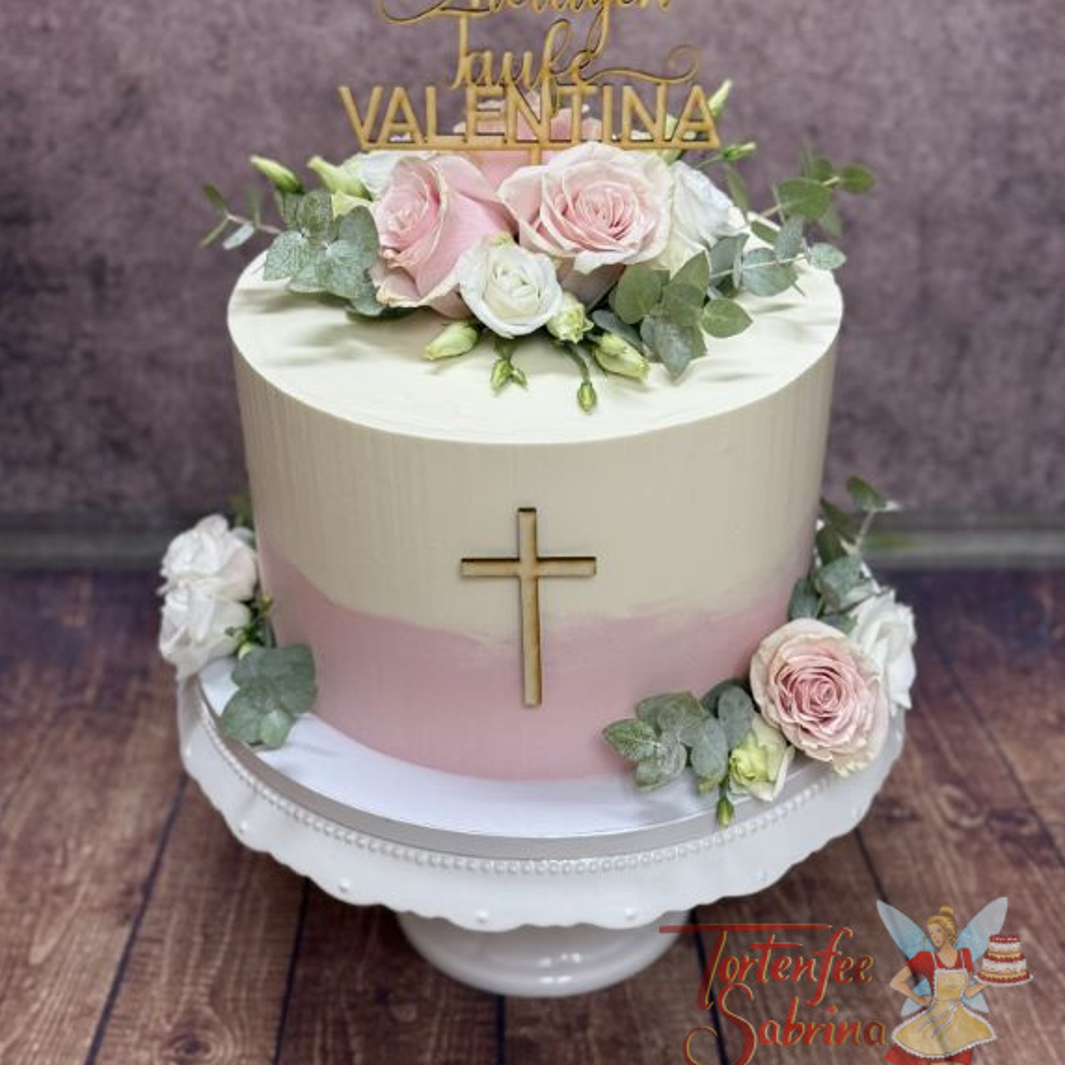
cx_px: 534
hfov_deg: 30.0
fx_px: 1984
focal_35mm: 57
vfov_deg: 30.0
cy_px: 475
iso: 125
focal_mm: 6.76
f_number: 1.78
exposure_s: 1/100
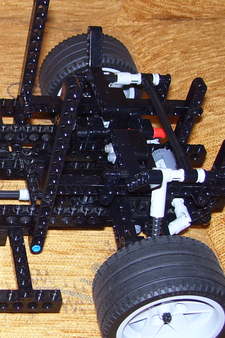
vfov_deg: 27.3
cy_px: 162
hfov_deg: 17.0
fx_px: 694
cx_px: -94
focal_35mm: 74
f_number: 2.7
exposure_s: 1/60
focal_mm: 6
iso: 80
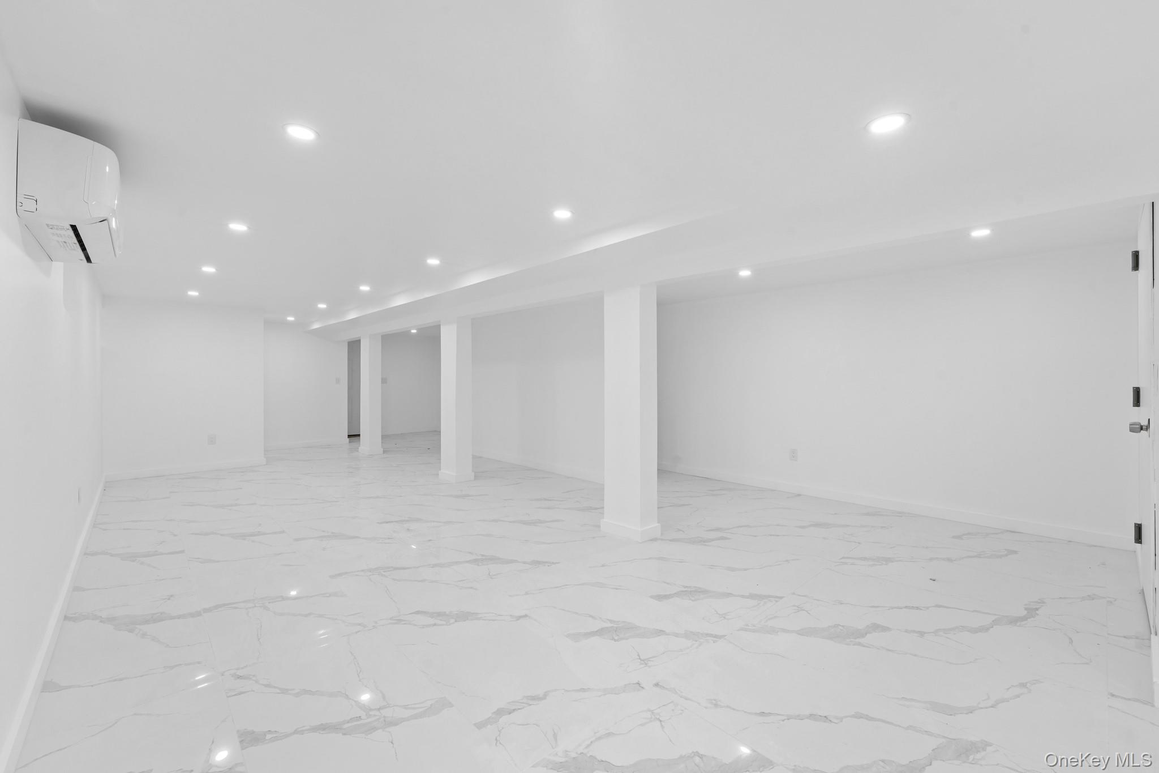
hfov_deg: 104.3
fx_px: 451
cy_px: 386
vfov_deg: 81.2
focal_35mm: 14
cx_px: 580
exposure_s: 1/6
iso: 400
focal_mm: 14
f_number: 10
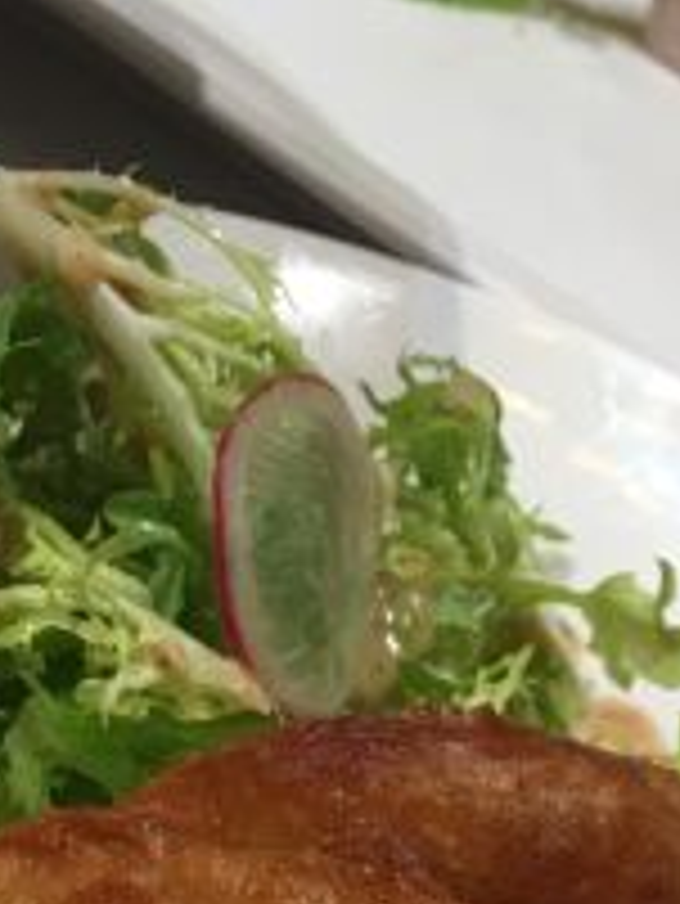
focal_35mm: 101
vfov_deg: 16.9
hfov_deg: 14.5
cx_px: 646
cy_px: 1498
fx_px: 2643
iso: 25
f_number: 2.2
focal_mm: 4.15
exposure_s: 1/33
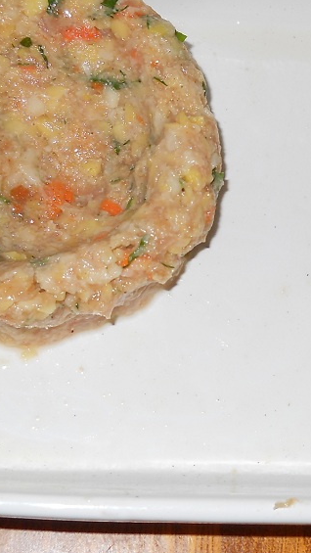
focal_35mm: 79
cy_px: 230
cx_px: 259
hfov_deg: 15.2
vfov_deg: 26.8
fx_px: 1158
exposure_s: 1/30
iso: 80
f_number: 3.1
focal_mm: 6.72
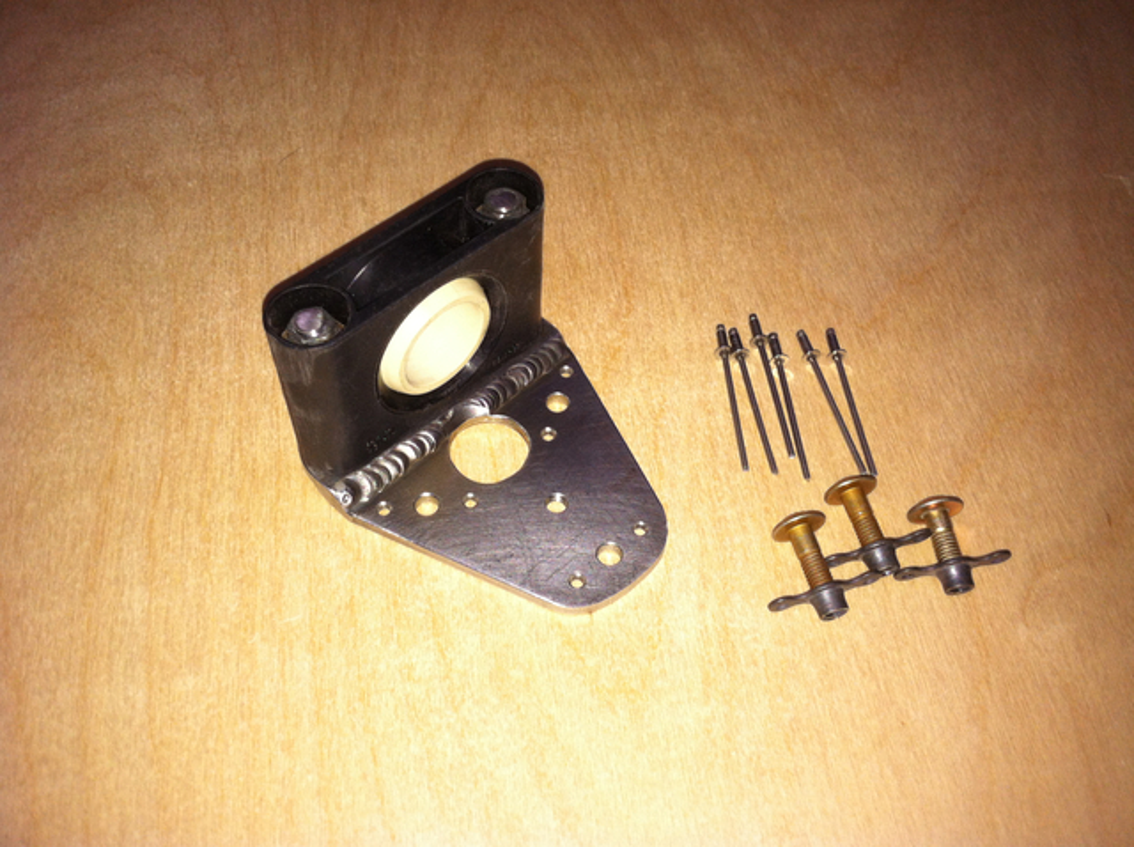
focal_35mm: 35
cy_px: 424
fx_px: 1145
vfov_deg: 40.6
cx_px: 567
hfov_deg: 52.7
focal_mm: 3.85
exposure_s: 1/39
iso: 80
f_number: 2.8
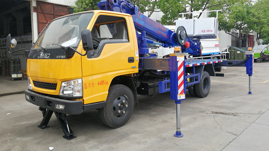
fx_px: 214
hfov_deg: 64.3
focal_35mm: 30
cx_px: 134
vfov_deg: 38.9
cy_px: 69
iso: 50
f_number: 2.2
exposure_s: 1/214
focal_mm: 3.95
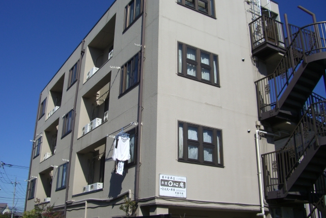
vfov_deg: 33.4
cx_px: 161
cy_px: 95
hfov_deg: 48.4
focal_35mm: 40
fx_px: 362
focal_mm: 7.9
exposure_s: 1/500
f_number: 5.6
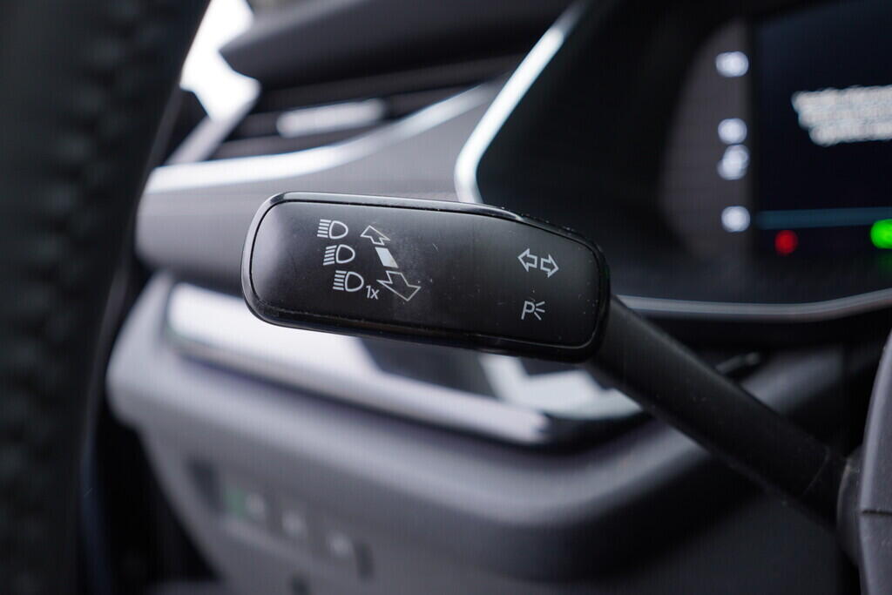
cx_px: 446
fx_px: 892
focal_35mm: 36
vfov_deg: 36.9
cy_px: 298
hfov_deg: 53.1
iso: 200
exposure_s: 1/40
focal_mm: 24
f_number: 2.8
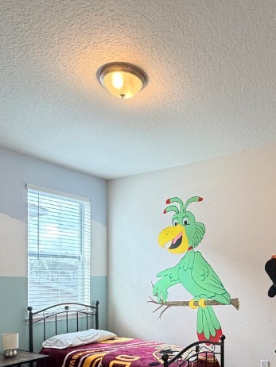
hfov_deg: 44.8
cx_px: 184
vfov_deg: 55.7
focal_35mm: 31
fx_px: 329
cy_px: 272
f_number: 2.2
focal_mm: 2.22
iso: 250
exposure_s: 1/120
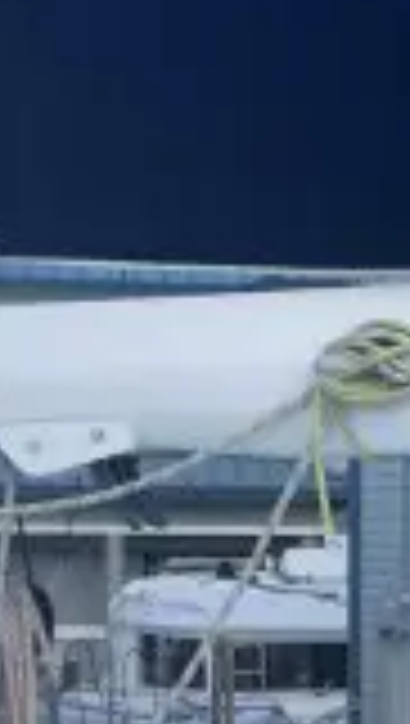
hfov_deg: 7.3
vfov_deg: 13.5
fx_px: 3023
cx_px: 955
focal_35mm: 157
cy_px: 733
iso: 25
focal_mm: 4.15
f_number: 2.2
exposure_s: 1/827
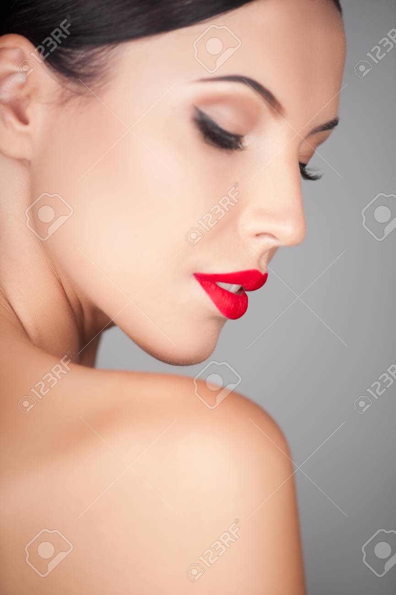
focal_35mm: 105
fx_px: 1735
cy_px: 298
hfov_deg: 13.0
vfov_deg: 19.5
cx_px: 198
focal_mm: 105
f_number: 4.5
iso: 200
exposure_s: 1/200
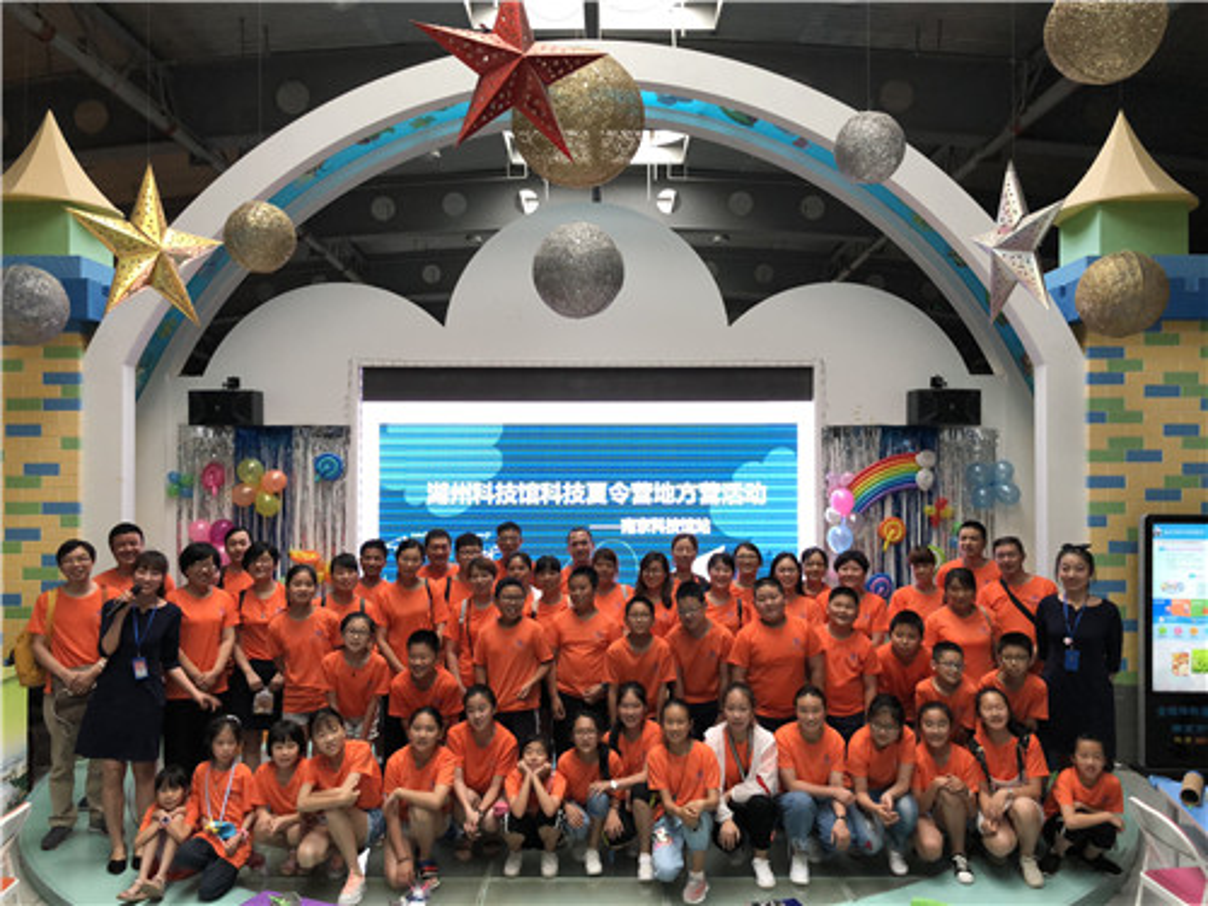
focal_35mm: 28
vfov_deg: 49.7
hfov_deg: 63.4
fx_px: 977
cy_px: 453
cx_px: 604
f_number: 1.8
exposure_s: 1/90
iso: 125
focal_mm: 4
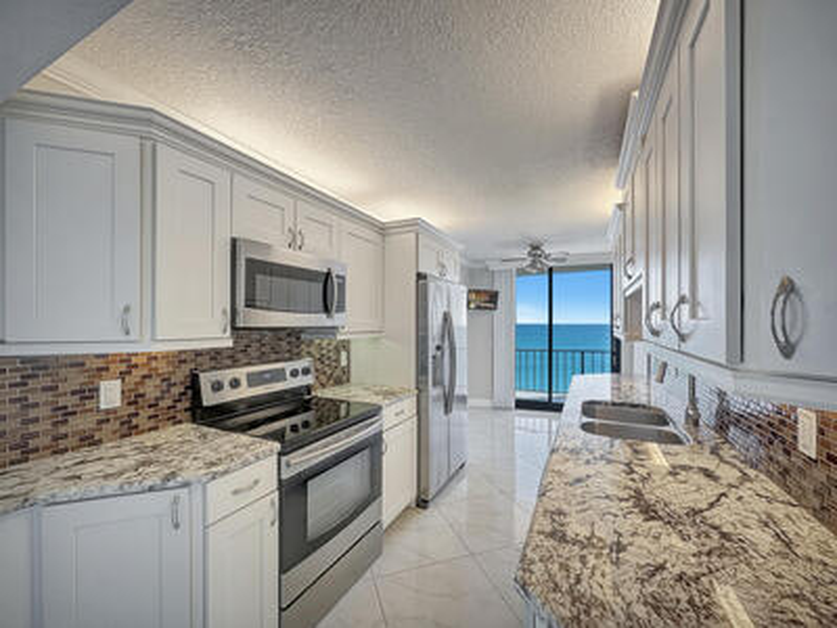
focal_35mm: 14
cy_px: 314
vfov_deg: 85.7
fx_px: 339
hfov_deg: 102.1
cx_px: 418
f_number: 2.2
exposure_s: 1/120
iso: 50
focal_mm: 2.2
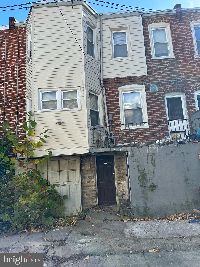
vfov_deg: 71.6
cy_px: 134
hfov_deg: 56.8
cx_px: 100
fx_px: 185
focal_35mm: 24
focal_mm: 6.86
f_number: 1.78
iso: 80
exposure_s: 1/1613
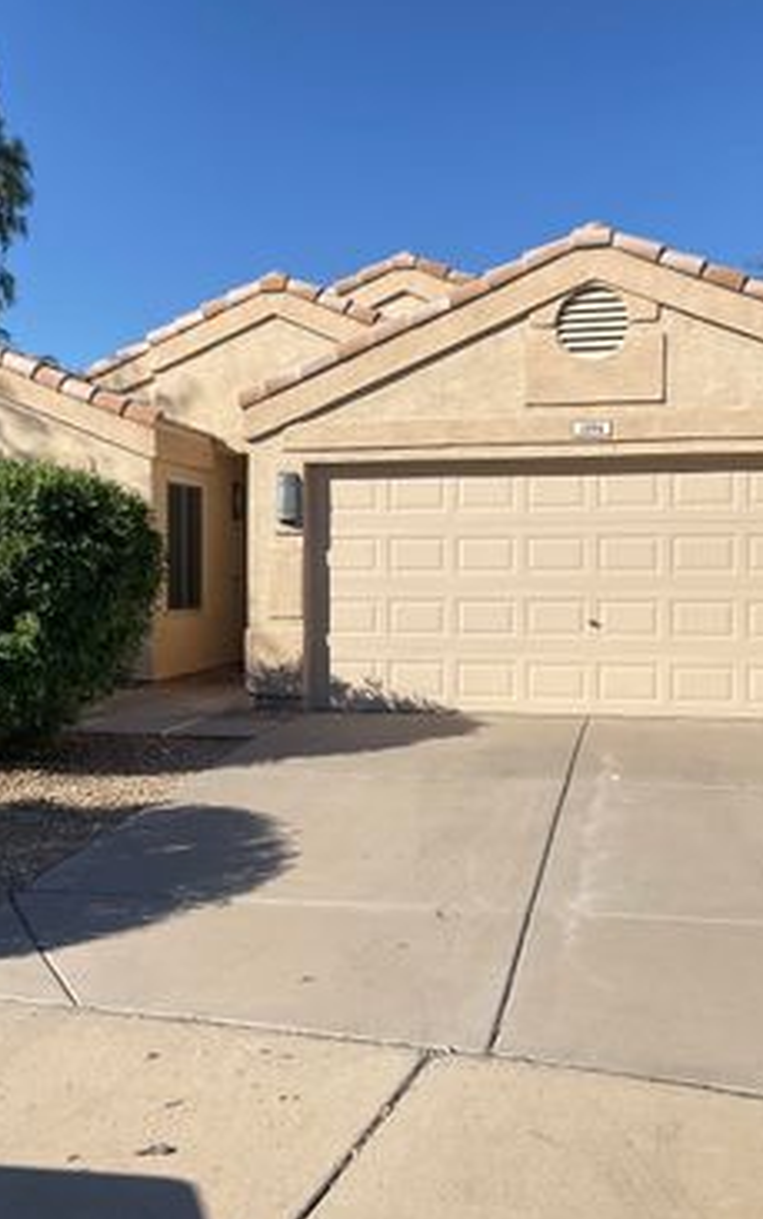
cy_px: 605
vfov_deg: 47.2
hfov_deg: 30.5
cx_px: 337
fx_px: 1396
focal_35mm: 42
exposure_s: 1/2959
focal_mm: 3
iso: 16
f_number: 1.8
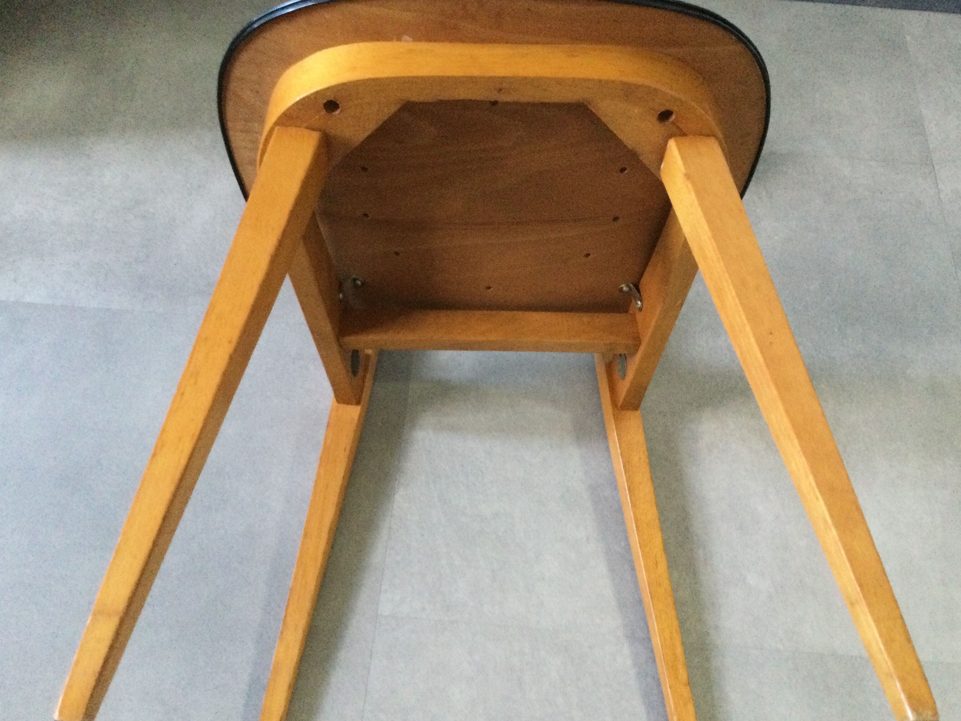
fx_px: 916
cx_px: 496
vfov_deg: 42.9
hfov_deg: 55.3
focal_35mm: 33
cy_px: 349
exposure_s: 1/17
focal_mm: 3.3
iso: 320
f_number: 2.4
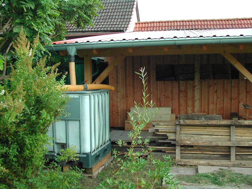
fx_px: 277
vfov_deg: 37.7
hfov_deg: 49.0
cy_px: 94
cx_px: 126
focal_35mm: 38
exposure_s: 1/262
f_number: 2.8
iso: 100
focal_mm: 8
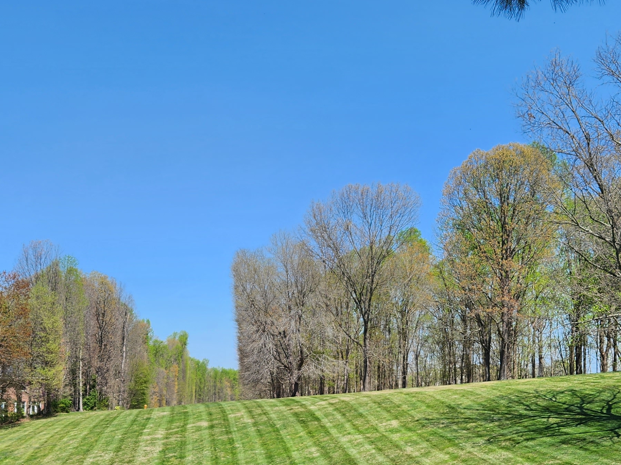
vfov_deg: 28.2
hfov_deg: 37.5
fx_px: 915
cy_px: 344
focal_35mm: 51
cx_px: 339
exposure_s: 1/1414
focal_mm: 5.4
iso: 20
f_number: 1.8
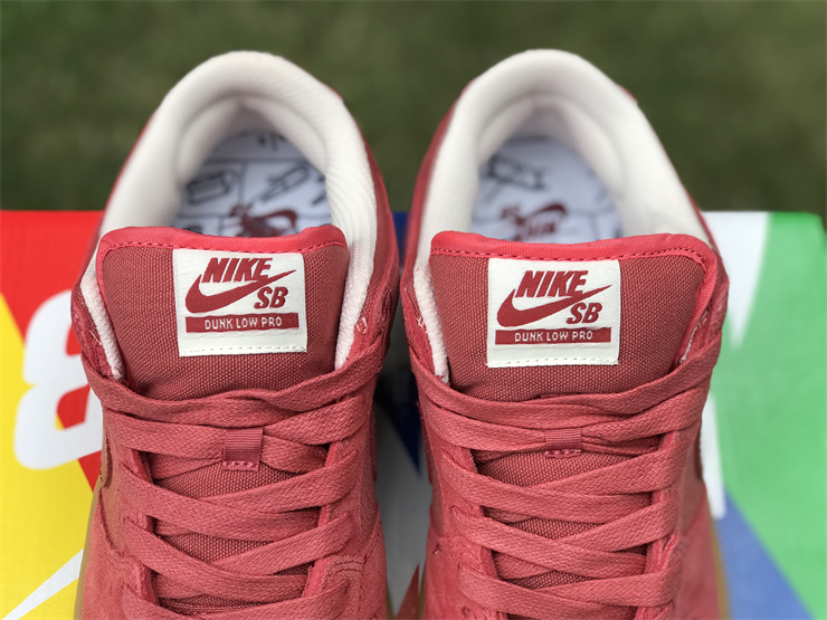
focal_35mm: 57
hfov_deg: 33.8
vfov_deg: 25.7
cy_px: 310
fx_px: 1362
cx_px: 414
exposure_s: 1/50
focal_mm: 6.6
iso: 20
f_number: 2.8
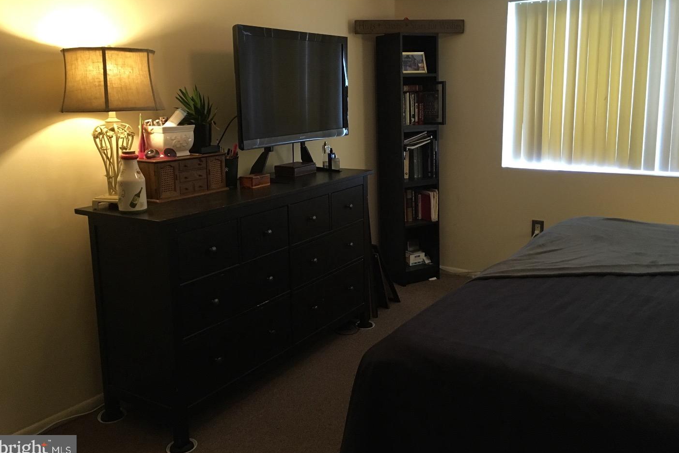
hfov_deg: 60.3
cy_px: 201
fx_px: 585
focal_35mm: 31
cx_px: 341
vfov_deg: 42.3
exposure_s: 1/24
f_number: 2.2
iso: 200
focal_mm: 4.15
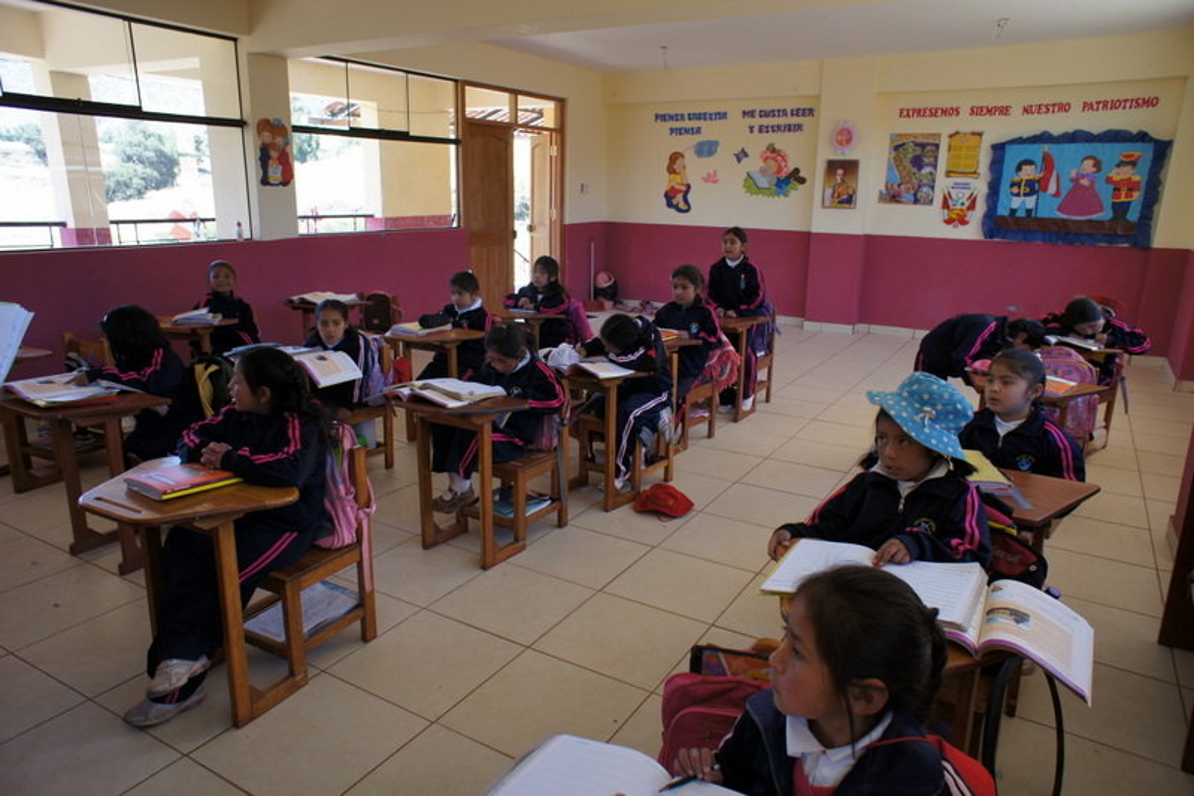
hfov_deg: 73.8
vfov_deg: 53.1
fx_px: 796
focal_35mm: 24
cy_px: 398
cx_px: 597
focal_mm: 16
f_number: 4.5
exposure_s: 1/80
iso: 200
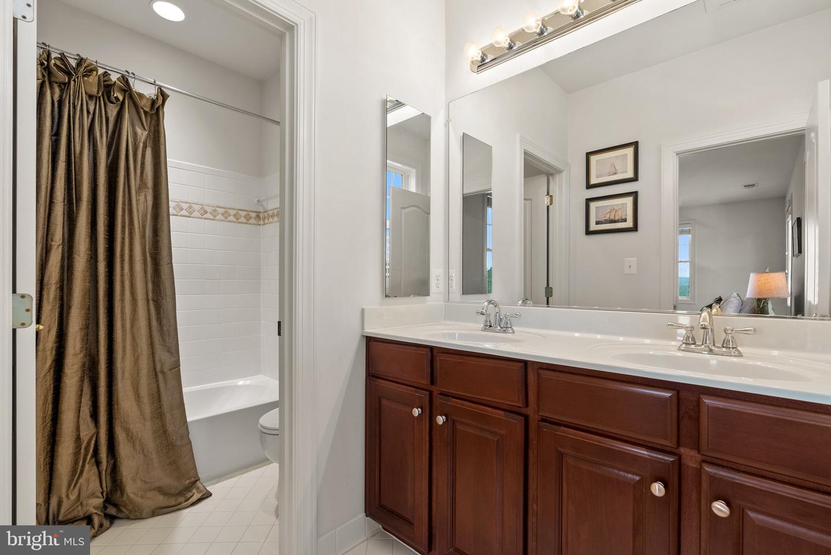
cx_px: 416
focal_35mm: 16
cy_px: 278
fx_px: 369
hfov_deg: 96.7
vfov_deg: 73.8
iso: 640
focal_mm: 16
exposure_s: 1/13
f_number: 8
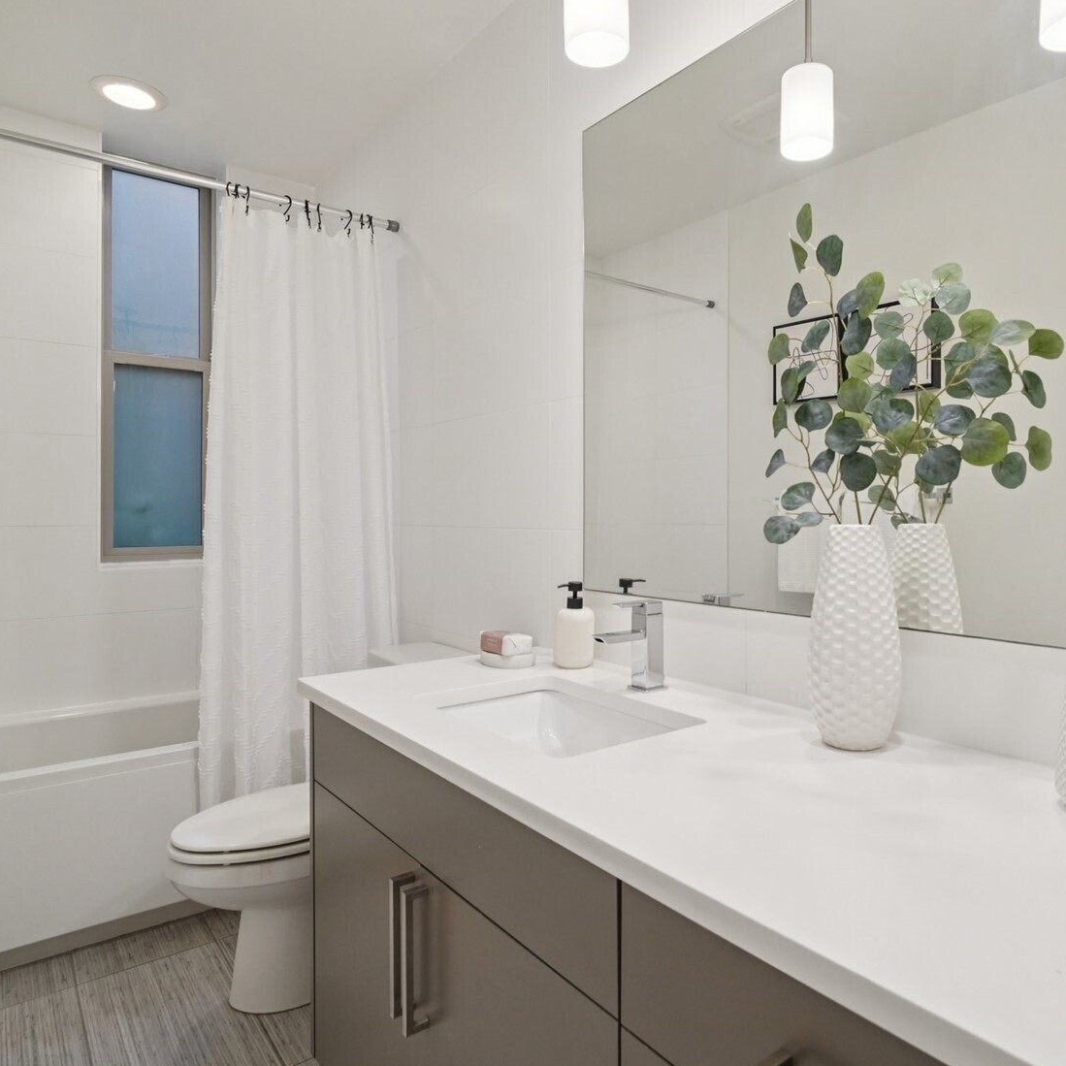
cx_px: 609
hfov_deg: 71.8
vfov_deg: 72.1
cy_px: 527
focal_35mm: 21
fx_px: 732
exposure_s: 1/40
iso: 1600
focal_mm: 16
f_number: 8
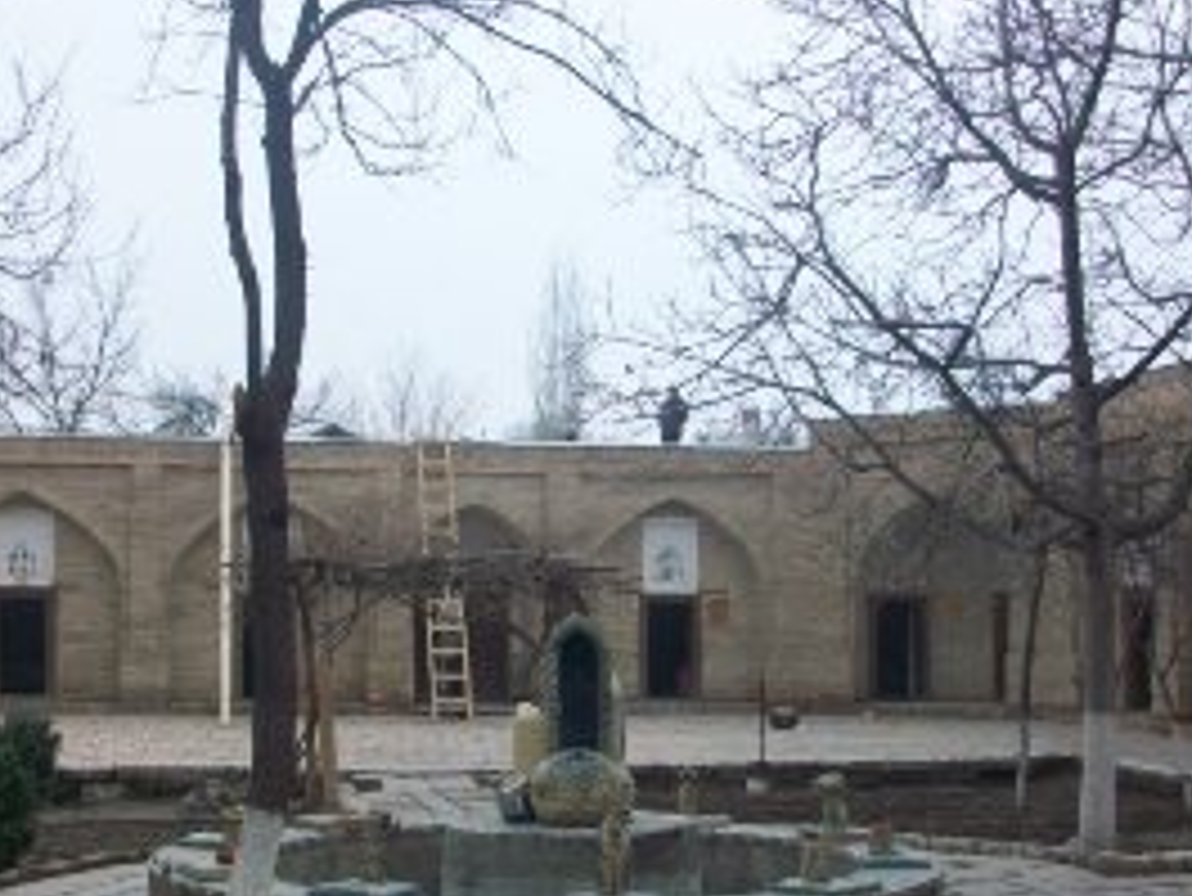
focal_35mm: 54
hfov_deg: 35.5
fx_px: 1860
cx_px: 603
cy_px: 581
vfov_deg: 26.9
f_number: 2.8
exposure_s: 1/320
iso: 64
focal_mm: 5.7
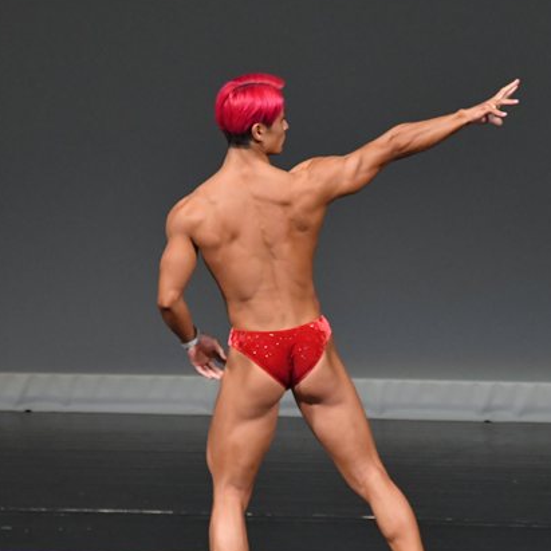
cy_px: 304
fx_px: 10823
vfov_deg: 2.9
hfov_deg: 2.9
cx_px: 253
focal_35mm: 601
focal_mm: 250
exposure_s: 1/400
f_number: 5.6
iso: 4000
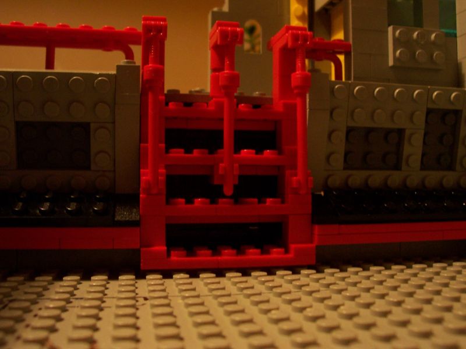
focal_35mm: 37
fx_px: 498
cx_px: 233
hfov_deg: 50.1
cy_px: 174
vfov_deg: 38.7
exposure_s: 1/8
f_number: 2.8
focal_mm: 5.6
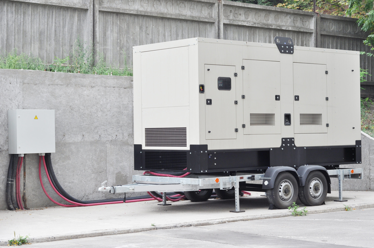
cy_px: 124
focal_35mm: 75
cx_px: 187
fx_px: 778
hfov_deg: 27.0
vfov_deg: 18.1
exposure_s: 1/160
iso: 320
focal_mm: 50
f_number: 6.3
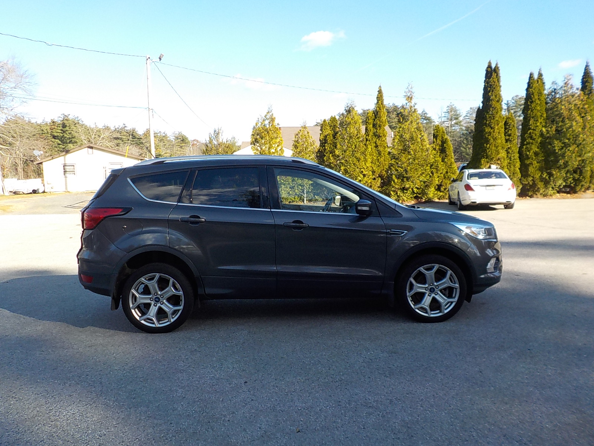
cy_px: 223
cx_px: 297
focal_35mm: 30
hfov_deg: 60.0
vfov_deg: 46.8
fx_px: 515
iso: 125
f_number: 3.3
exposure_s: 1/500
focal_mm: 4.1
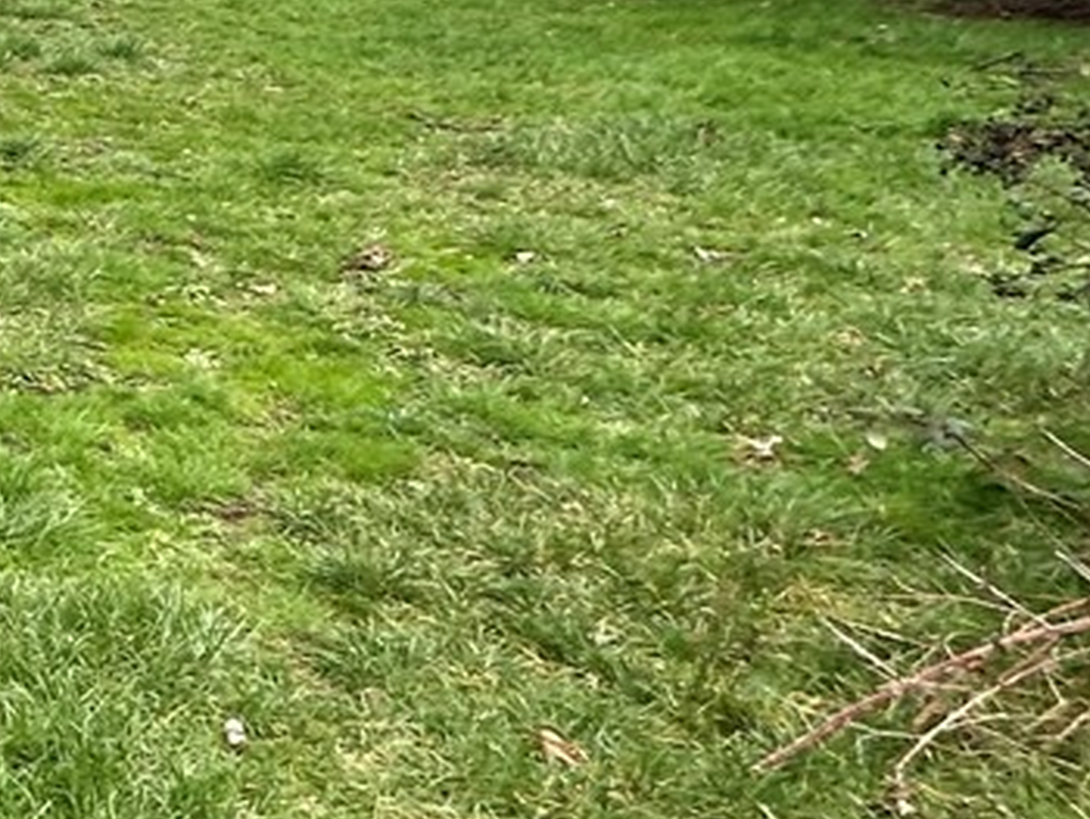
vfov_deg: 22.8
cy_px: 218
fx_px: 2017
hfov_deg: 19.3
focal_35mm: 64
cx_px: -1043
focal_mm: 2.22
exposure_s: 1/115
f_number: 2.2
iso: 40
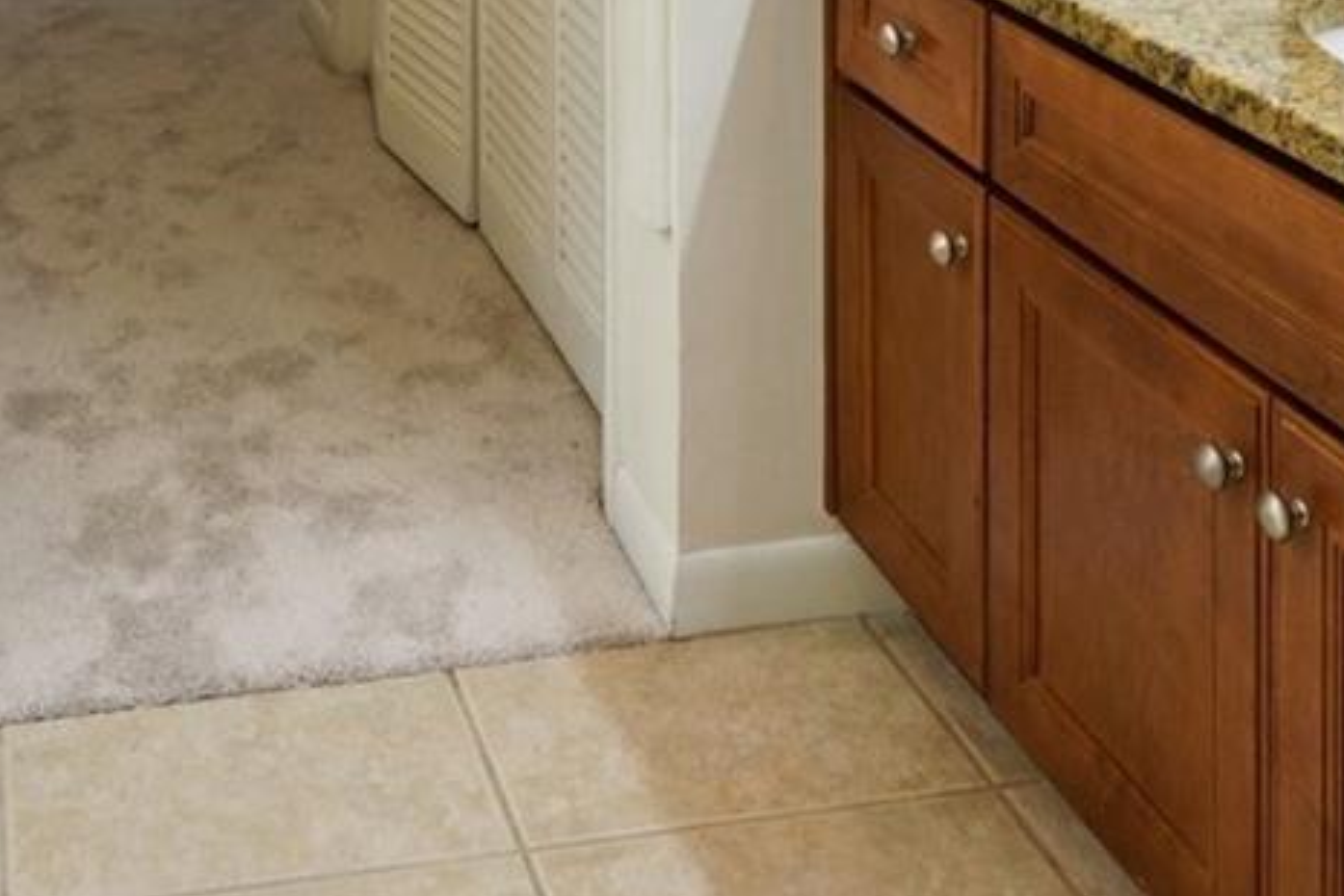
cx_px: 367
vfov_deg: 20.2
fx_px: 2053
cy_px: -546
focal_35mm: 55
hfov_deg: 35.6
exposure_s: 1/125
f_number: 8
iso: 800
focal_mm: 16
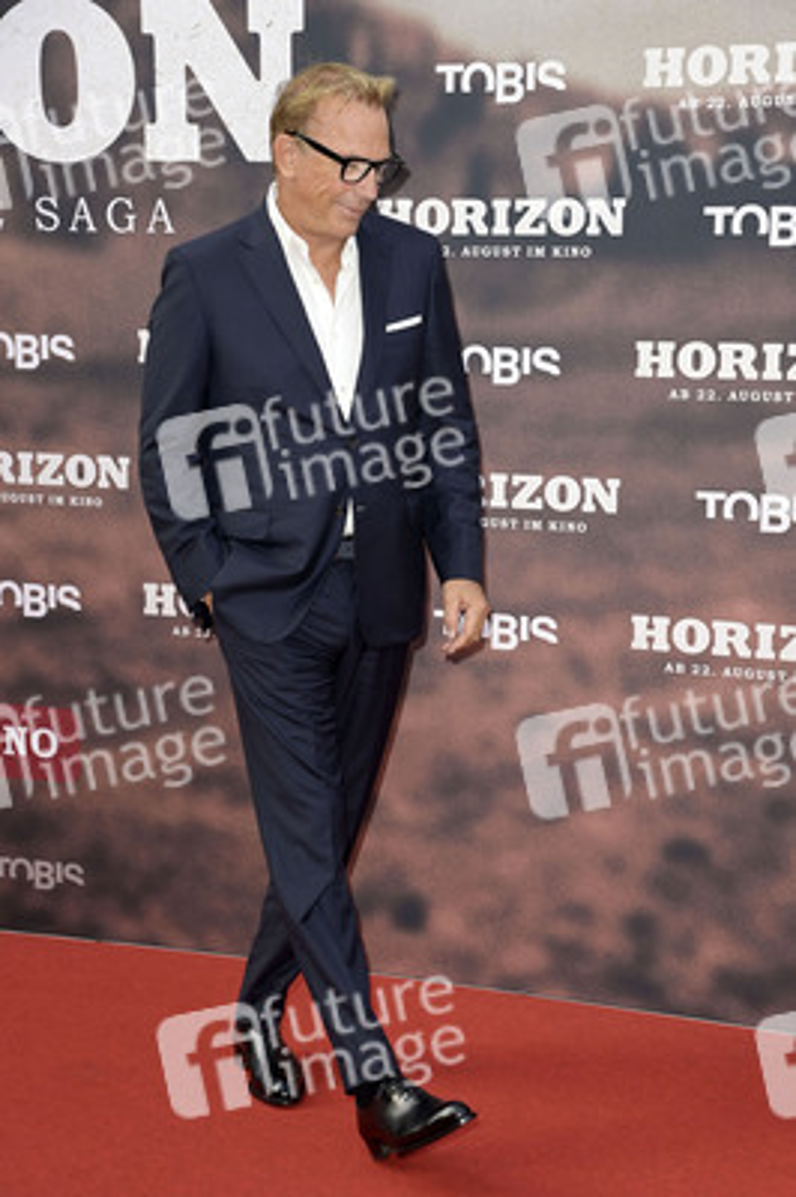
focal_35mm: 75
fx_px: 2492
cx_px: 398
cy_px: 598
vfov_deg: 27.0
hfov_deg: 18.2
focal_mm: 75
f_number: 6.3
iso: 400
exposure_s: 1/250
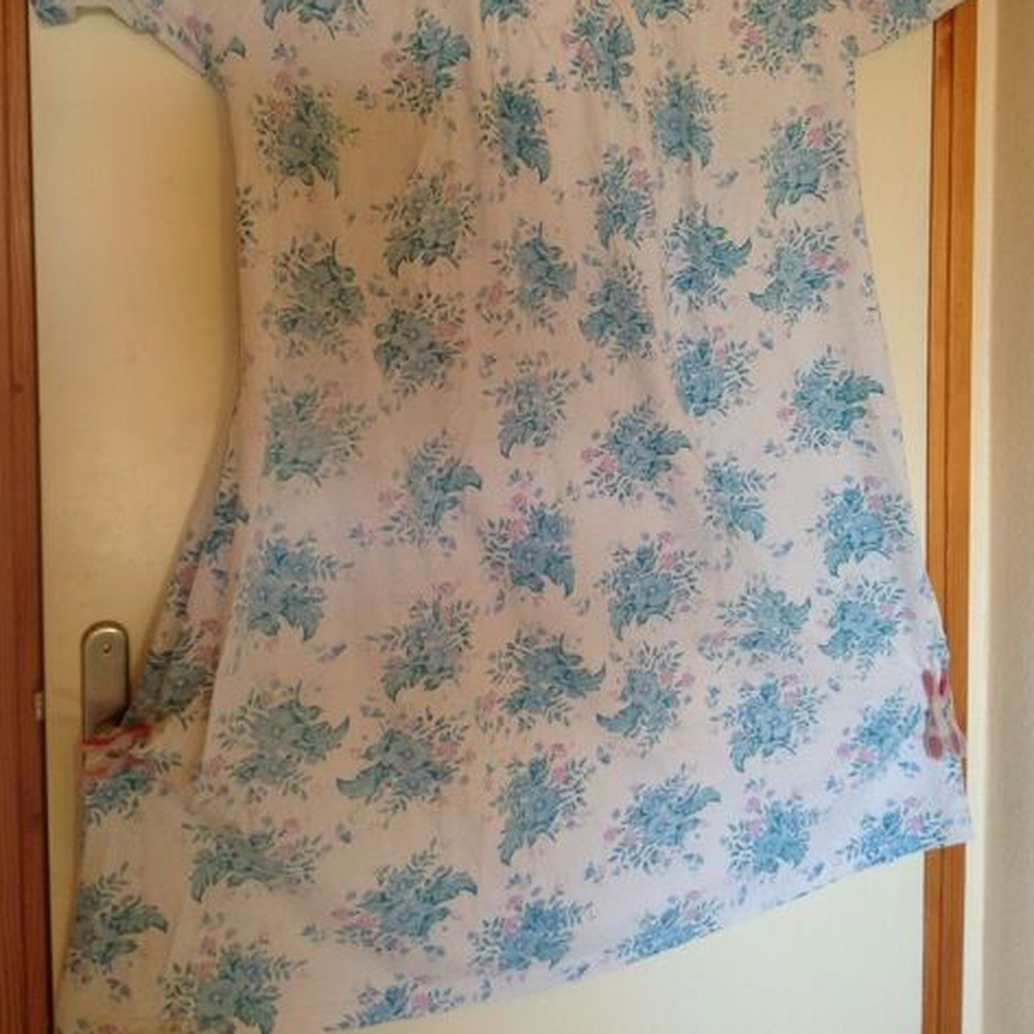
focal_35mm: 42
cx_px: 514
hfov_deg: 40.0
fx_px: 1419
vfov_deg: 39.6
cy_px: 362
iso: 64
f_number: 2.4
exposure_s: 1/20
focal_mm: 4.28
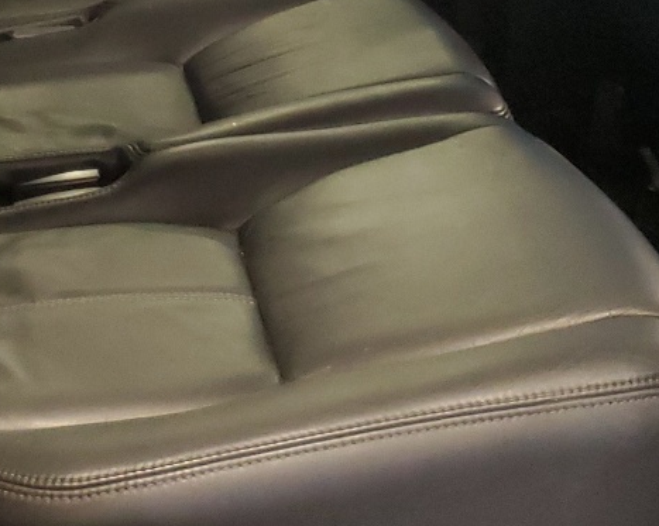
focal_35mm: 87
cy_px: -68
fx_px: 1696
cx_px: 210
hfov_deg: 21.9
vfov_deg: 17.0
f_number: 1.5
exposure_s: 1/20
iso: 321
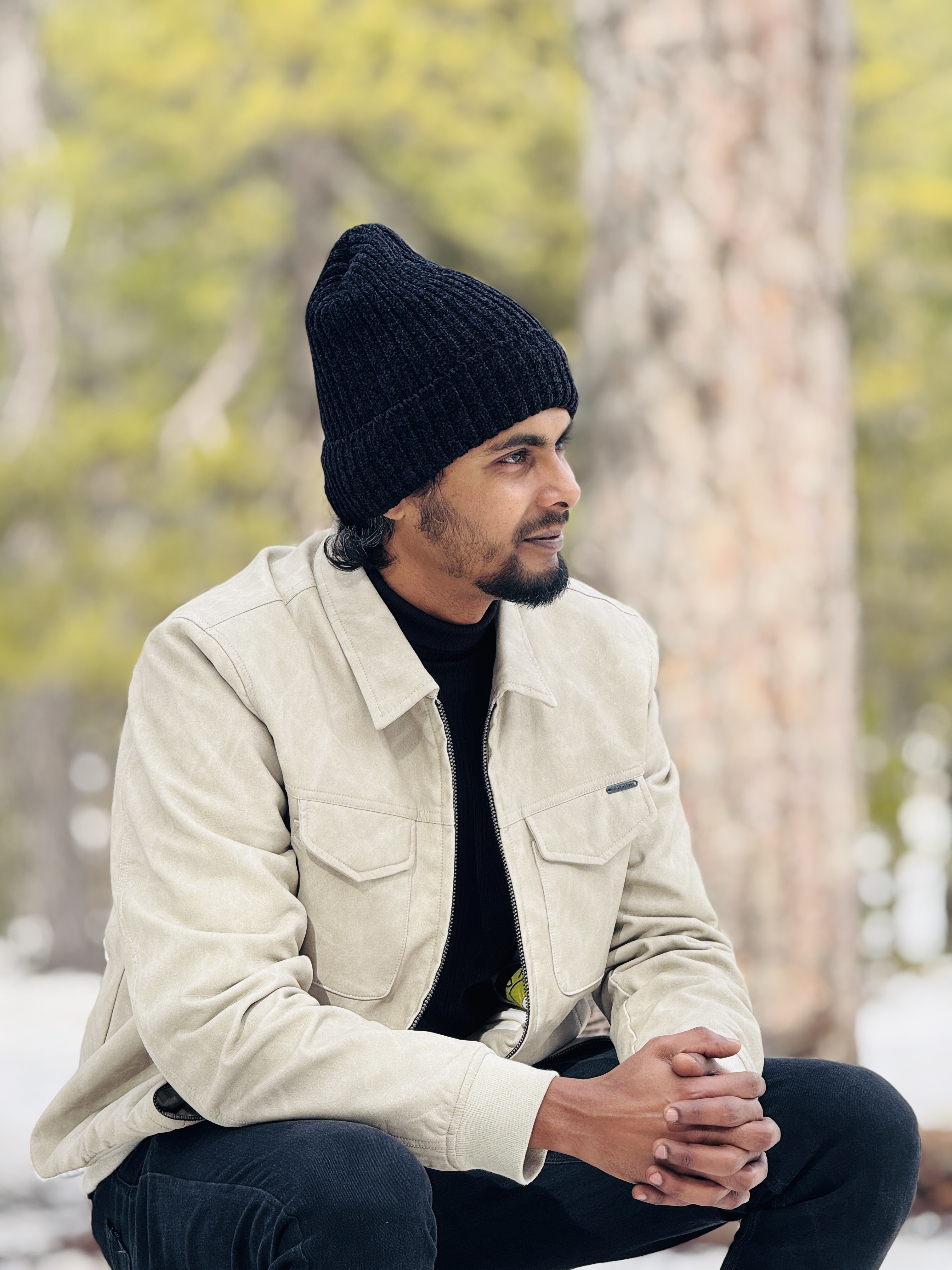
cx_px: 476
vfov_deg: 16.4
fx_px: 4400
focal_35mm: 120
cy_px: 635
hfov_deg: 12.3
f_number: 2.8
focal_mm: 15.66
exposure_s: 1/402
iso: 50
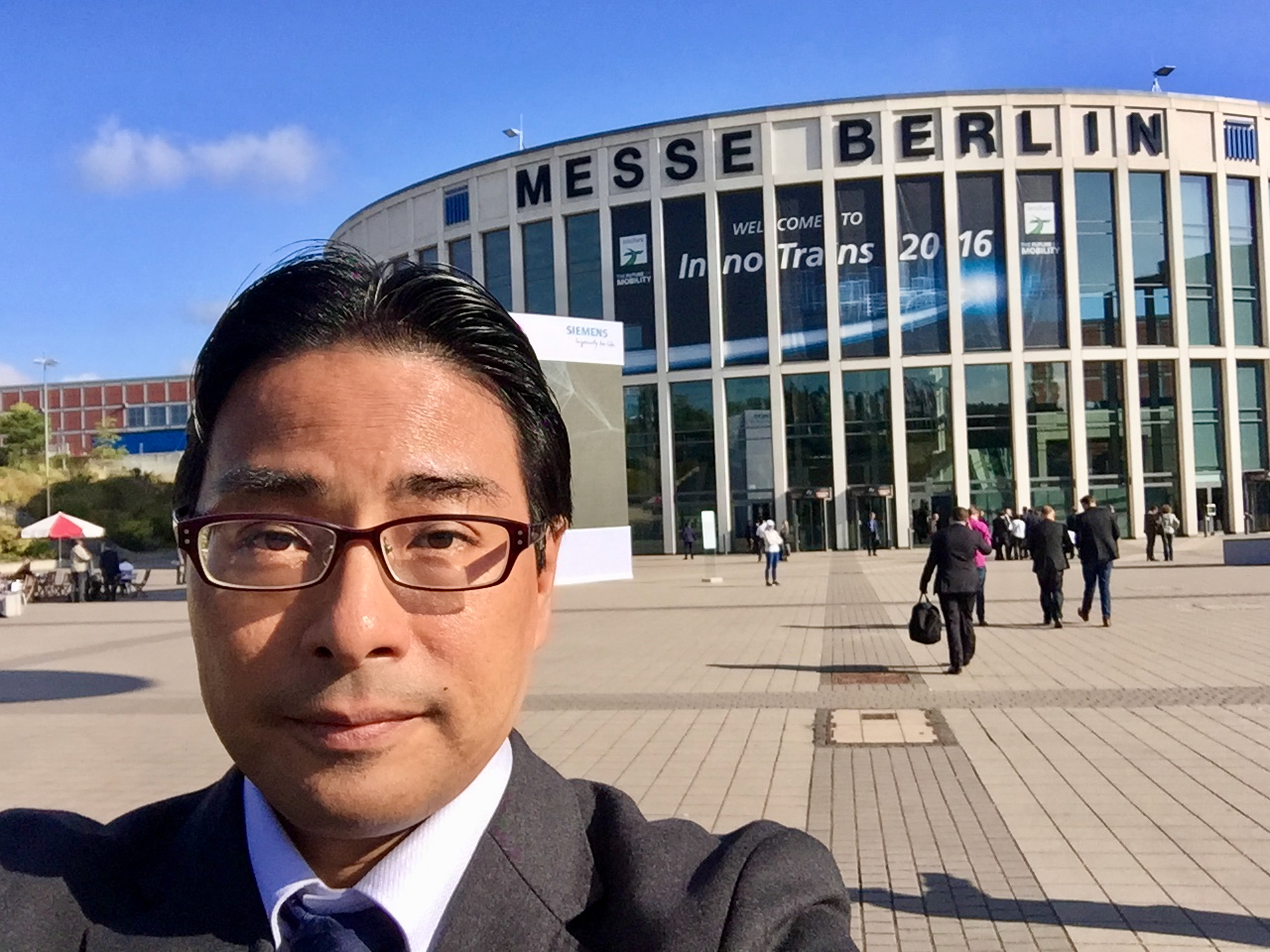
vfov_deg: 45.4
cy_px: 476
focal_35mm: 31
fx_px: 1137
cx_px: 635
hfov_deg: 58.4
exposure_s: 1/1739
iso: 32
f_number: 2.2
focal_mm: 2.65
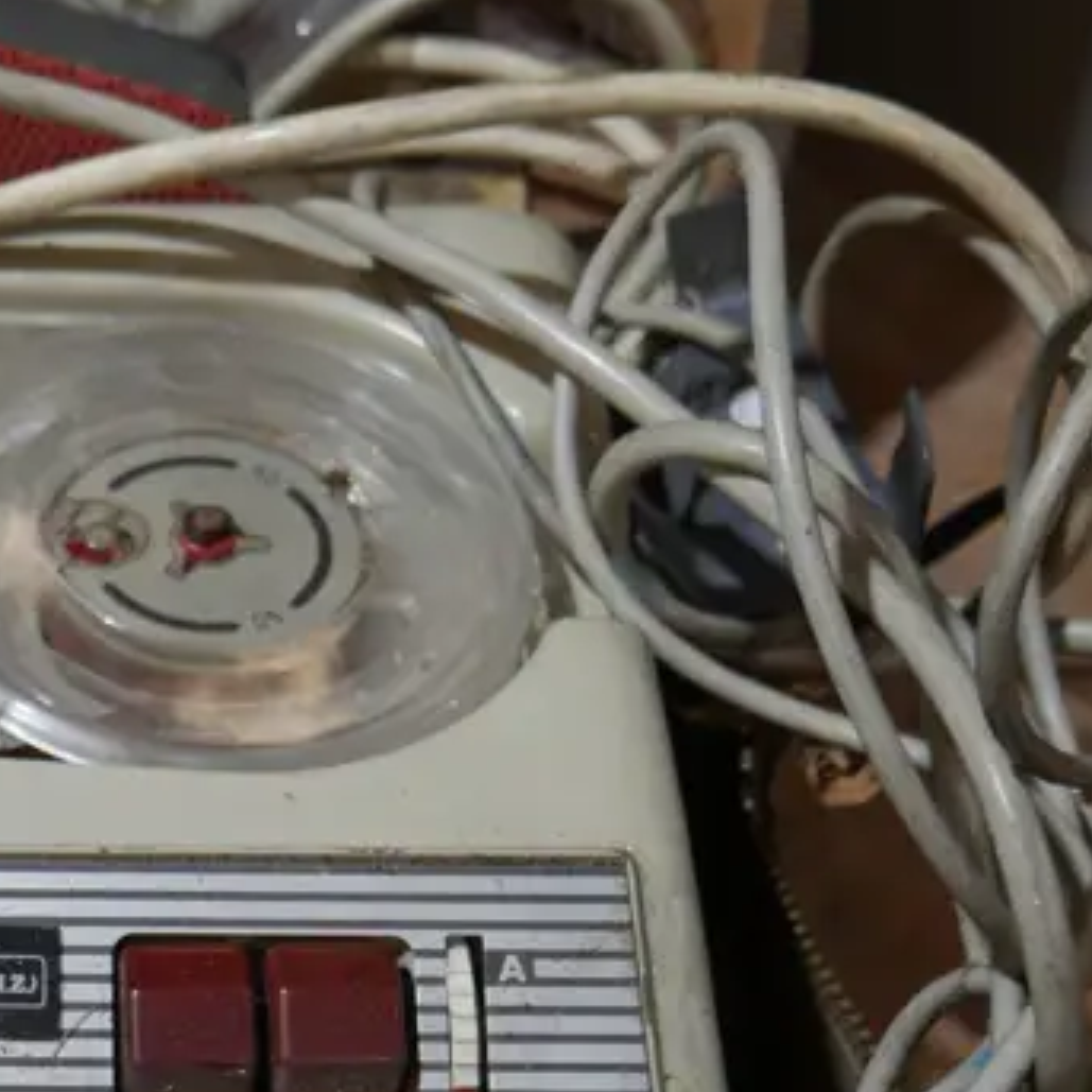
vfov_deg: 23.4
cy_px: 587
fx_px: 2641
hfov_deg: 21.8
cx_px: -175
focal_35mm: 74
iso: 200
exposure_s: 1/80
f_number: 3.5
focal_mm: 14
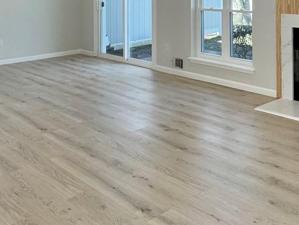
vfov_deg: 28.2
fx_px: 406
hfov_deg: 39.2
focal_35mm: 47
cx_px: 229
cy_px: -21
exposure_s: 1/120
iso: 50
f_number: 2.2
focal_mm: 2.22
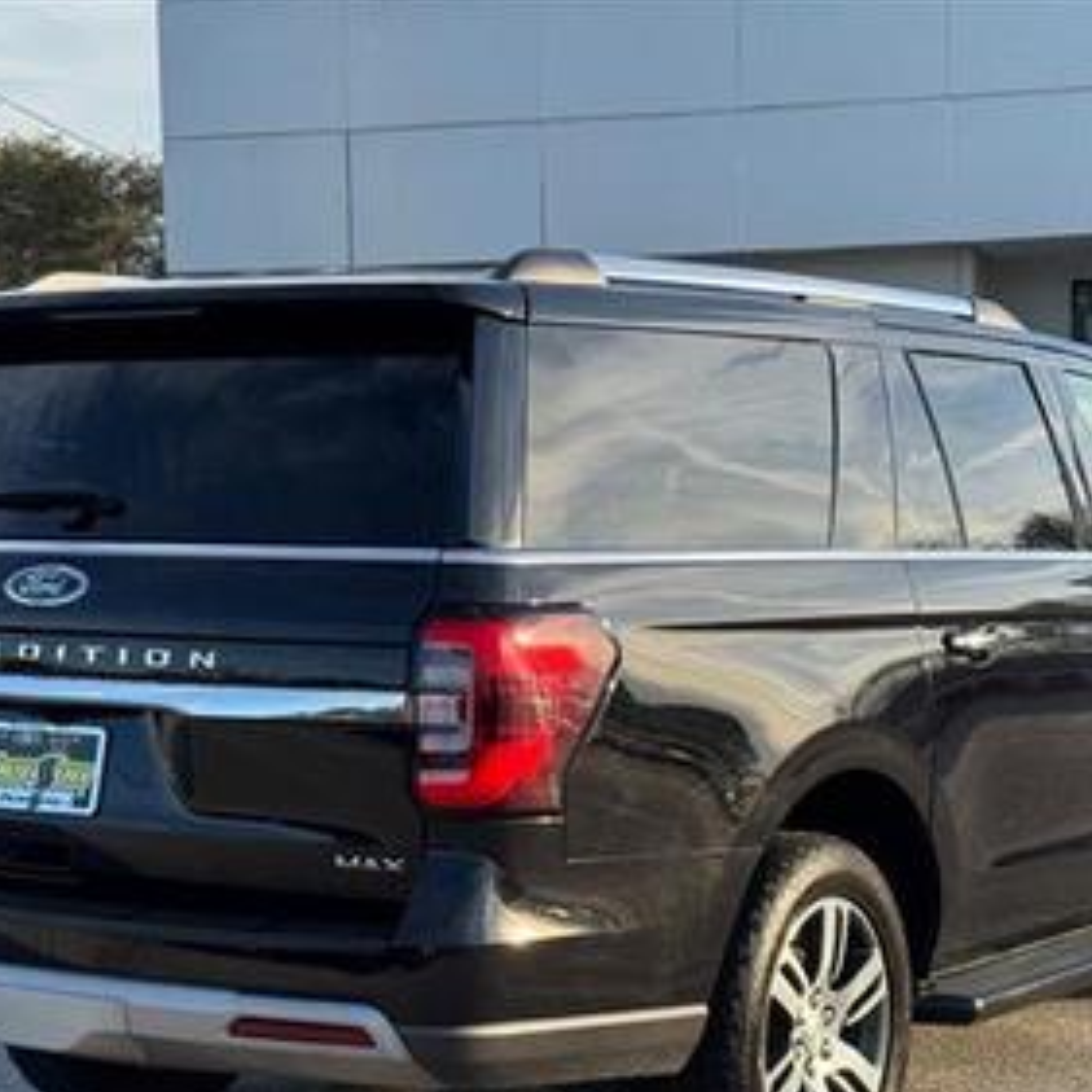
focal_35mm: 76
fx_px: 2712
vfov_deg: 22.7
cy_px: 731
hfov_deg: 22.8
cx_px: 583
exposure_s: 1/1011
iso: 64
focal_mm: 6.76
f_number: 1.78
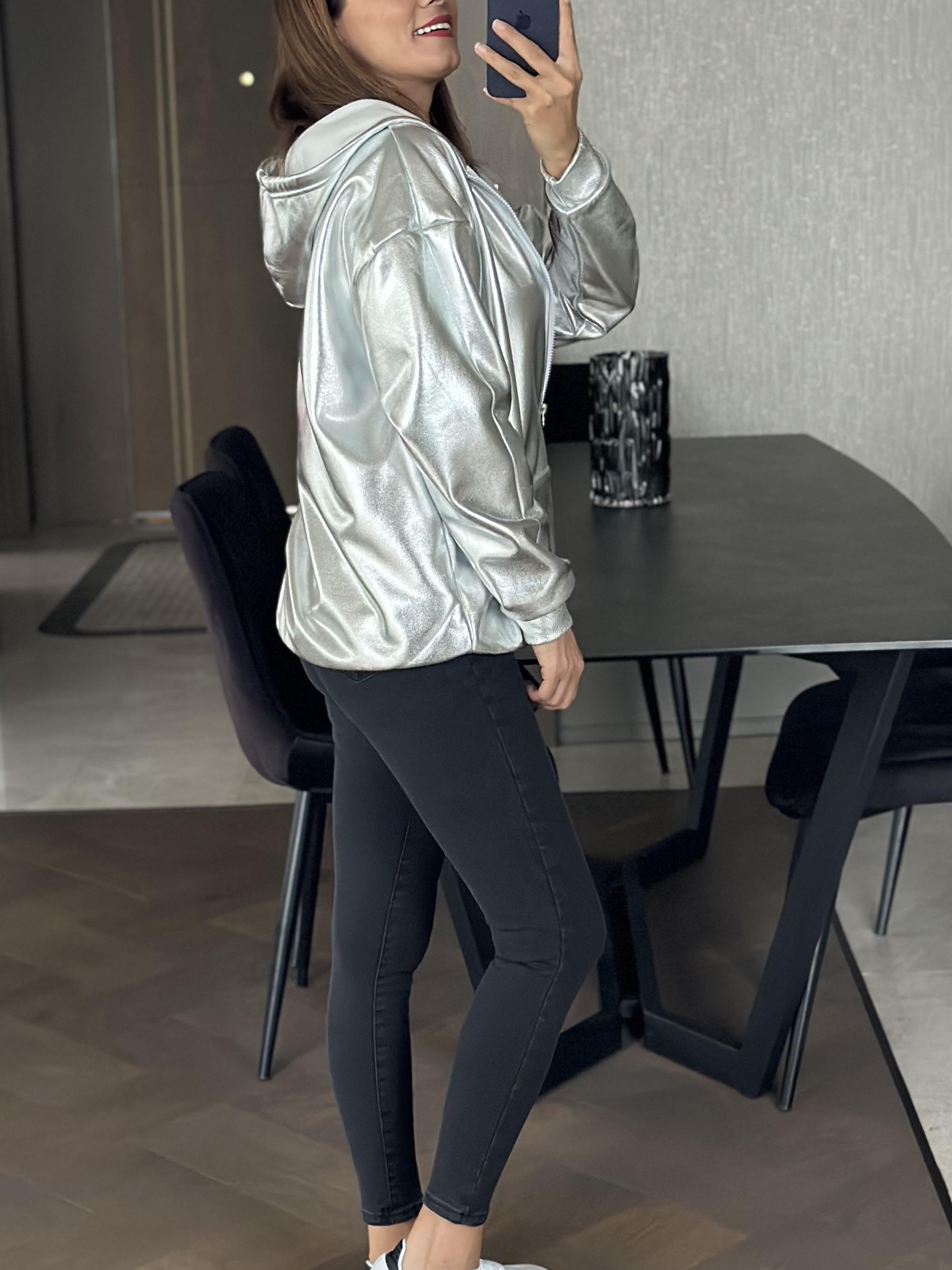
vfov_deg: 27.4
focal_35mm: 71
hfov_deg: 20.7
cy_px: 626
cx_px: 456
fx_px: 2604
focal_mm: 6.86
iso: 500
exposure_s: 1/40
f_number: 1.78
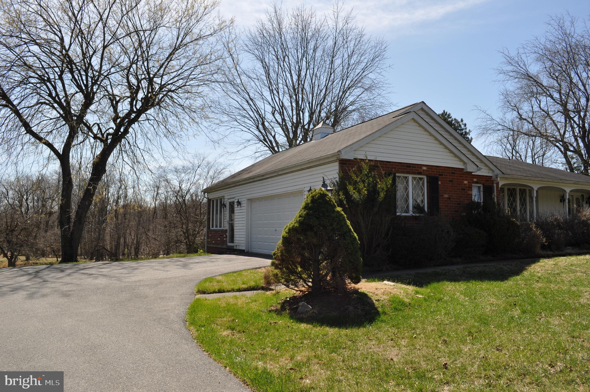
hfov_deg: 67.4
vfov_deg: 47.8
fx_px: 442
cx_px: 295
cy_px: 196
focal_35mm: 27
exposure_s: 1/320
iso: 200
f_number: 9
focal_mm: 18
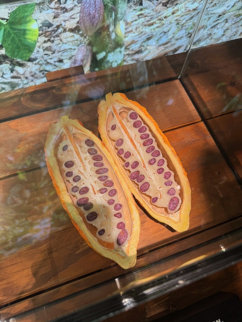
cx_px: 121
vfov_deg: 71.6
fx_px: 224
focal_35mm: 24
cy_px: 161
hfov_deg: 56.8
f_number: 1.78
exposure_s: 1/108
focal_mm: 6.76
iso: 100
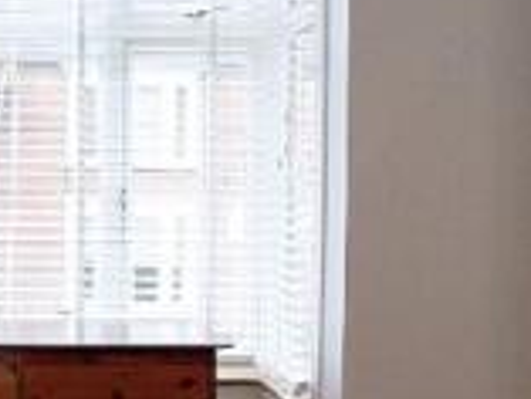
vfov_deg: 24.4
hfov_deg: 29.6
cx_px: -25
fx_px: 921
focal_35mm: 60
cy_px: 198
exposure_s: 1/160
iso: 640
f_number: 4
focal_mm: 10
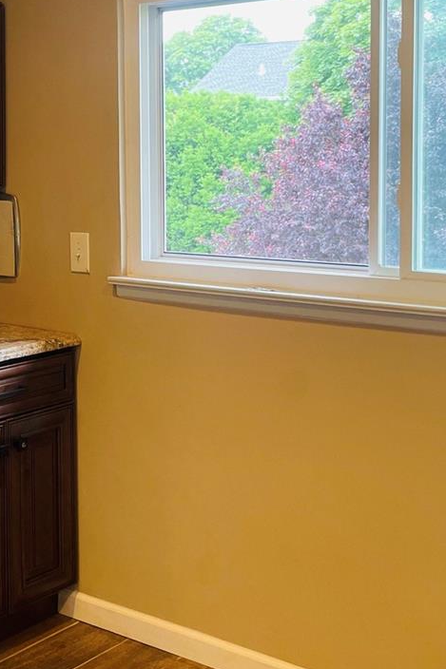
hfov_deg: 22.8
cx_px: 112
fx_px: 1097
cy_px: 215
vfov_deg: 33.6
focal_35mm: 59
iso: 100
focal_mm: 4.2
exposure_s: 1/120
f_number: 1.6
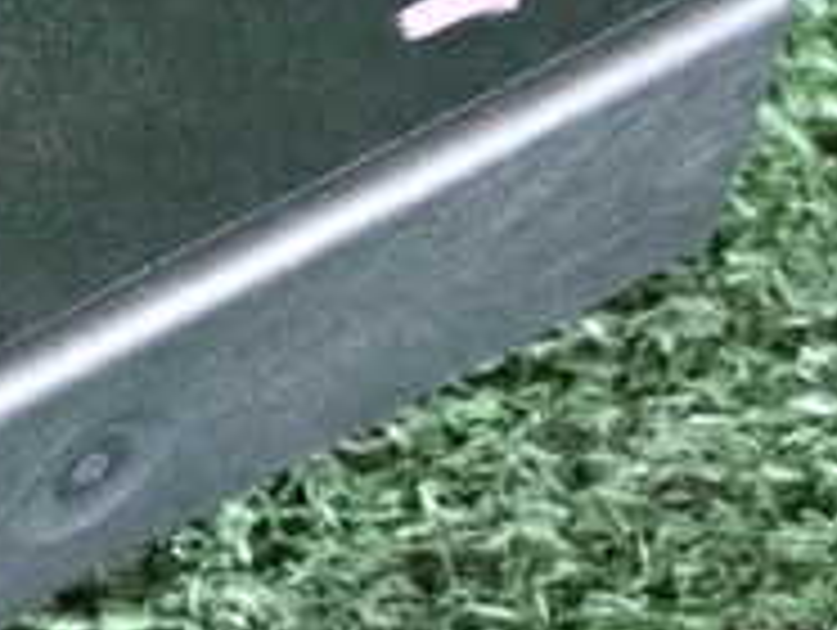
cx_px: -306
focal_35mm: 229
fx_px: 5544
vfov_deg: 6.5
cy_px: 63
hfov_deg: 8.5
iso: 3200
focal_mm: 12.73
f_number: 3.9
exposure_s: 1/125
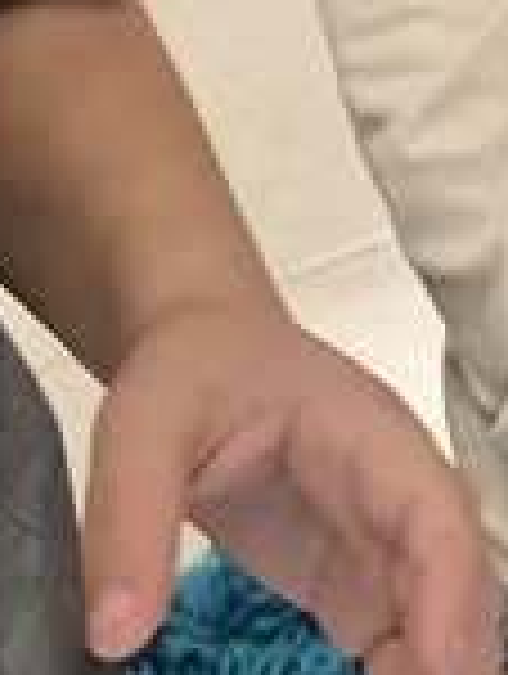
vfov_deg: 11.4
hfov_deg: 9.0
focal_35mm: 157
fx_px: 3063
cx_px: 949
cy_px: -648
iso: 160
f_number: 1.7
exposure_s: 1/120
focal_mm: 6.3
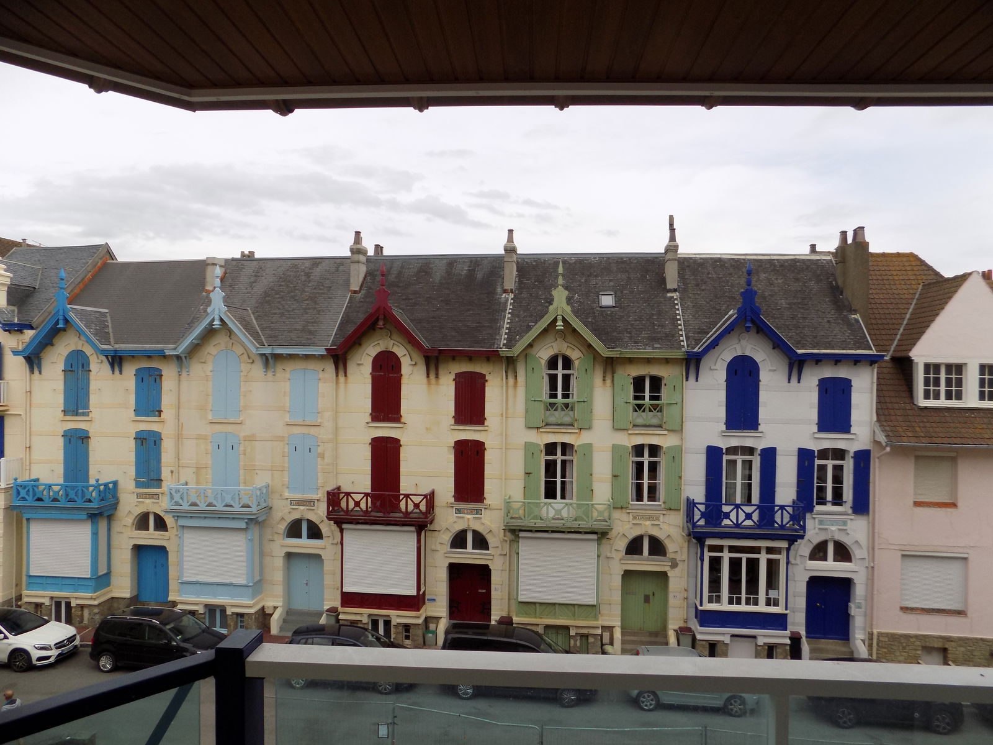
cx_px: 496
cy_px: 372
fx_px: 660
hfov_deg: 73.9
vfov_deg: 58.9
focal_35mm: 23
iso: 80
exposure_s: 1/500
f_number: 3.1
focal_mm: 4
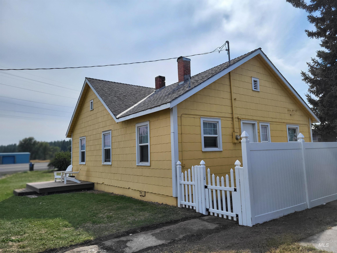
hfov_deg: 67.3
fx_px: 253
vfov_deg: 53.1
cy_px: 126
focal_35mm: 26
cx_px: 168
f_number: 1.8
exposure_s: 1/4542
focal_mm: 5.4
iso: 40
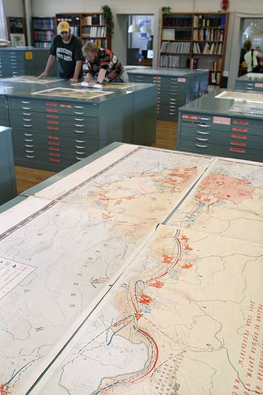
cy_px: 198
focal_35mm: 33
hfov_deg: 40.0
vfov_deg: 57.2
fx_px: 362
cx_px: 132
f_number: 5
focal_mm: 22
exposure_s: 1/30
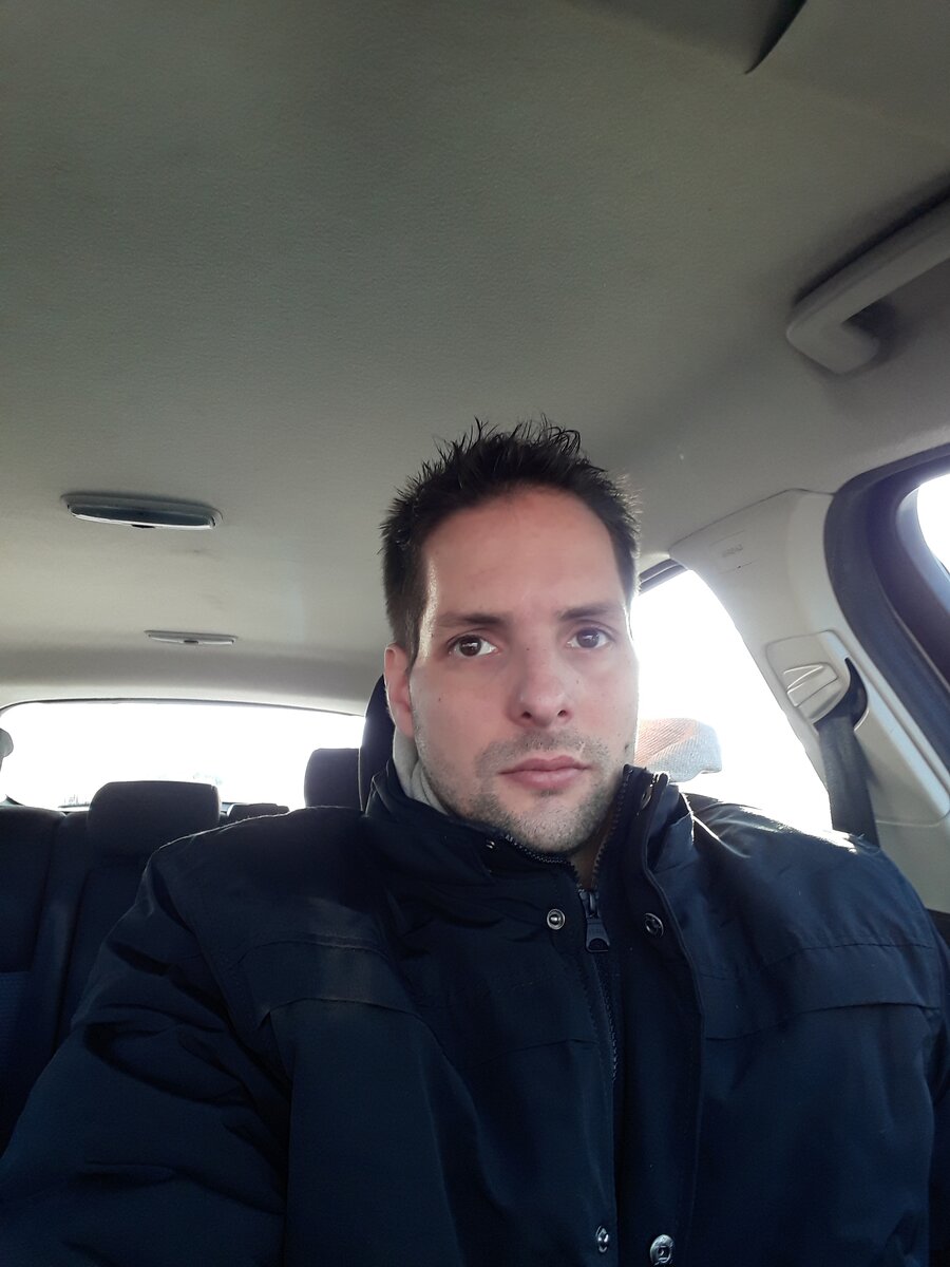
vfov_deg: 58.4
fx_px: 1134
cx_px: 475
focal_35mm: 31
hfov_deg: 45.4
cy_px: 634
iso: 50
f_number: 1.9
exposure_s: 1/100
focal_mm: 2.91
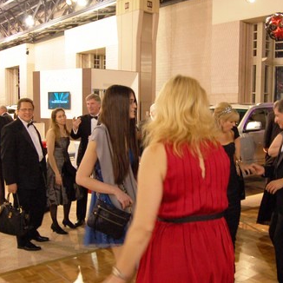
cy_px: 140
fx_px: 361
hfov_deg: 42.7
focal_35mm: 39
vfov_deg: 42.8
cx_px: 168
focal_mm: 20
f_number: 5
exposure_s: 1/30
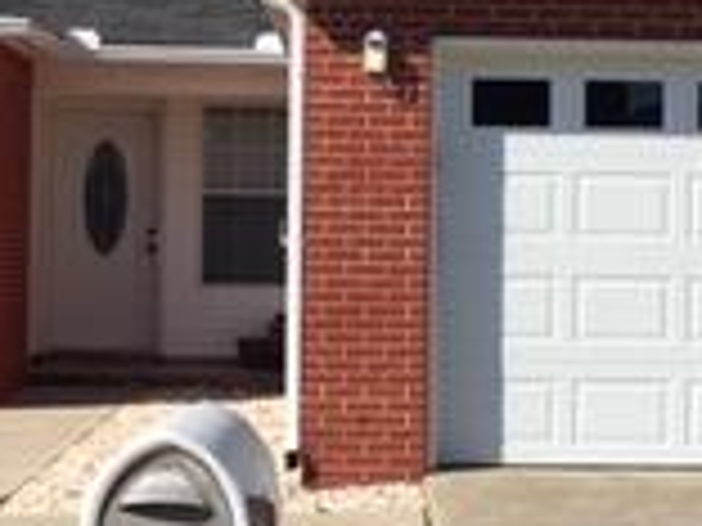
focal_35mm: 119
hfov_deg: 16.5
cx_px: 490
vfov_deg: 12.4
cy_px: 229
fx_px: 2413
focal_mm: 4.15
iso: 25
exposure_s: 1/2404
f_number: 2.2
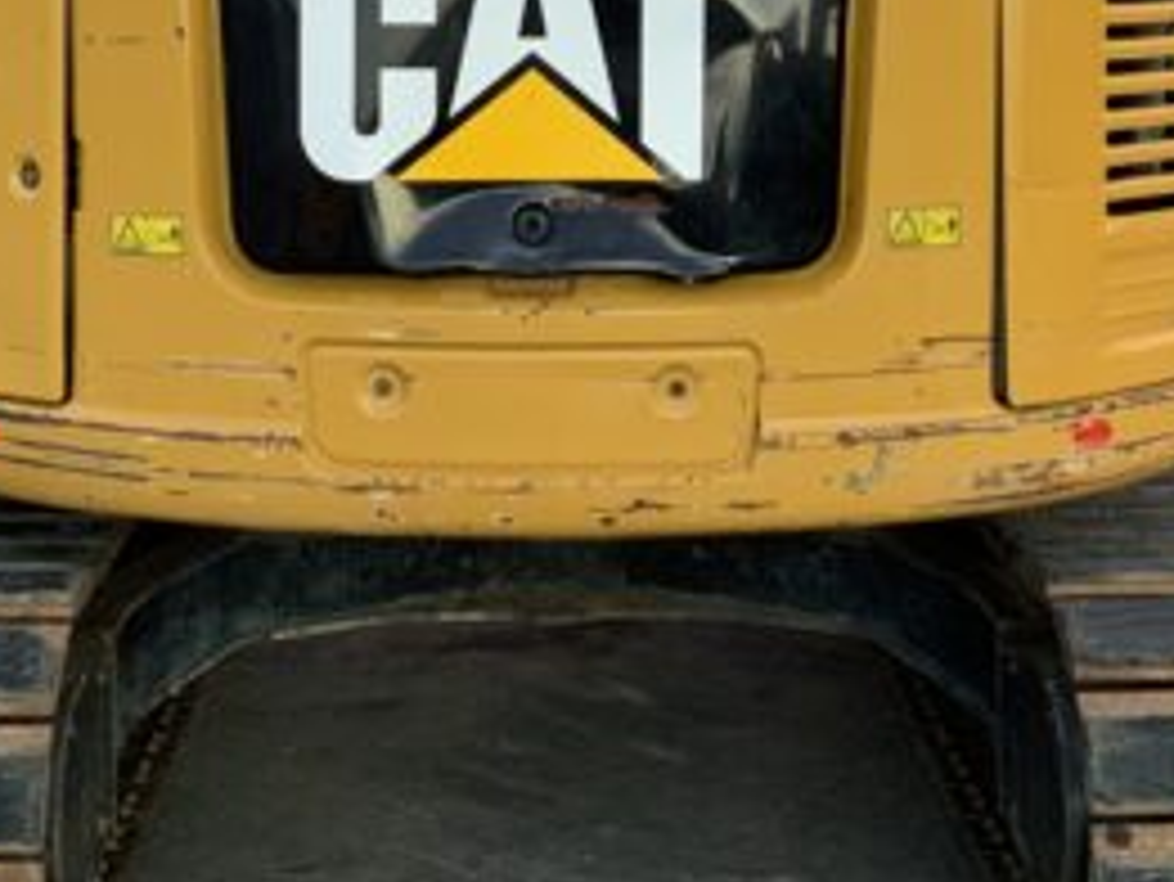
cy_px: 99
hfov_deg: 27.4
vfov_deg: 20.4
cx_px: 585
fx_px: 2409
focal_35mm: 71
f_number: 1.8
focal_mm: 3
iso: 80
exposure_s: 1/60
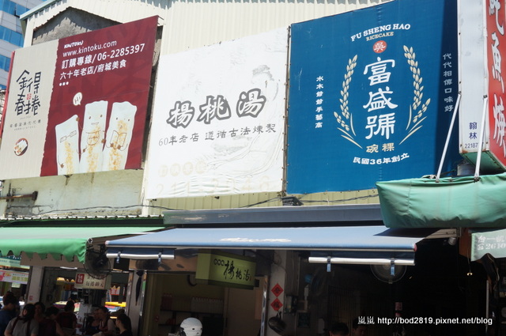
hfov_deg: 45.0
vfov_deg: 30.8
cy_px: 168
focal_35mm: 44
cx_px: 253
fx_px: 611
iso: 200
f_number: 11
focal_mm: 29
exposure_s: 1/125
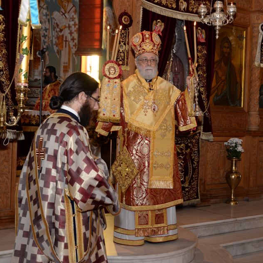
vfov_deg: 29.1
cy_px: 131
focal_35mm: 59
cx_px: 160
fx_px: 507
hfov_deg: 29.0
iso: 800
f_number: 7.1
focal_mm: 46
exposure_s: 1/60
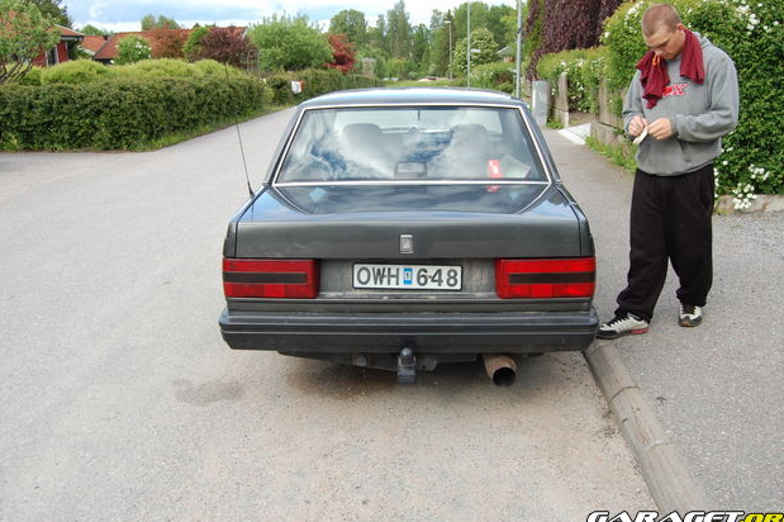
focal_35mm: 31
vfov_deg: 42.3
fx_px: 675
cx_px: 399
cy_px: 261
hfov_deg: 60.3
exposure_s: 1/200
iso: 200
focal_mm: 20
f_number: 7.1
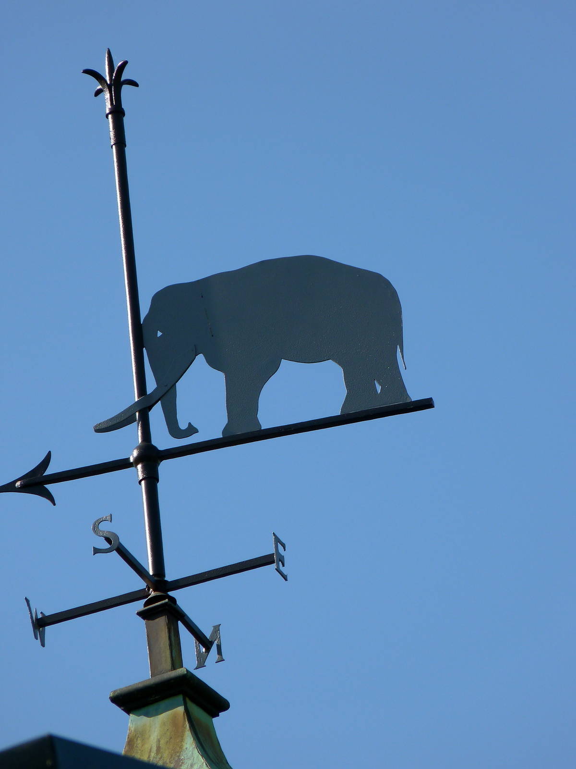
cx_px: 288
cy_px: 384
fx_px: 13534
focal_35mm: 610
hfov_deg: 2.4
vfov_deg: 3.3
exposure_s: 1/320
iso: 80
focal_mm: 108
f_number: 5.6
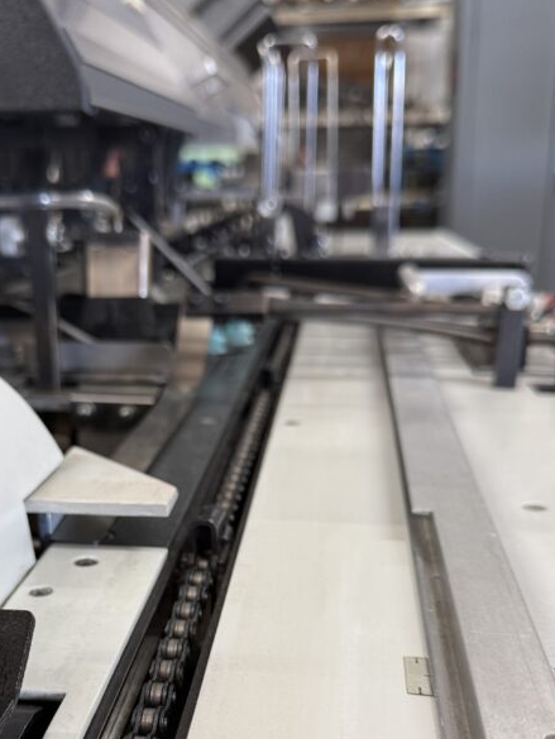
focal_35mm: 42
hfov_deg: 34.1
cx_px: 187
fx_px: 898
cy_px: 522
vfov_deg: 43.8
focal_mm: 6.76
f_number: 1.78
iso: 160
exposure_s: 1/60
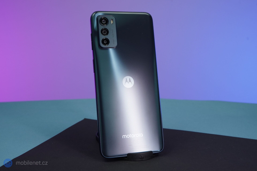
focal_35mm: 39
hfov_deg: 49.6
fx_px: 278
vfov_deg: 34.2
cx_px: 128
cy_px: 86
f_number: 9
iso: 1250
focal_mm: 39
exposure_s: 1/125
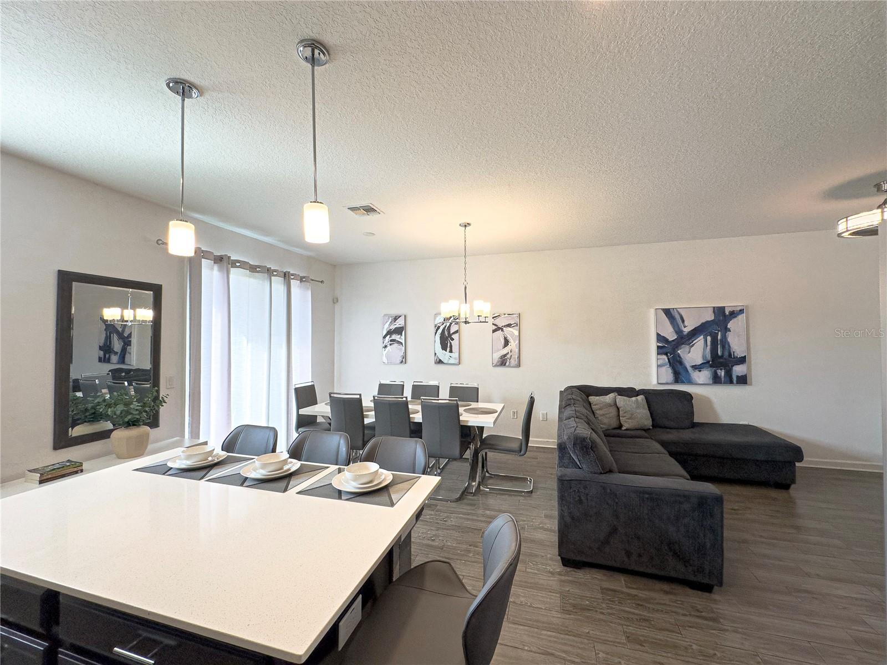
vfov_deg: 85.7
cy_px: 332
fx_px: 359
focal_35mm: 14
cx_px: 444
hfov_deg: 102.1
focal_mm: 2.22
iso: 80
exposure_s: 1/120
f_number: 2.2
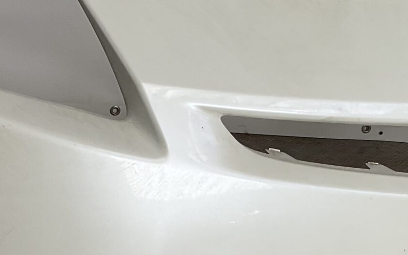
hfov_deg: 22.3
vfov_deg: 13.8
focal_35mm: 93
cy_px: 262
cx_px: 190
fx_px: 1034
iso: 16
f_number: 1.8
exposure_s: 1/545
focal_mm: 3
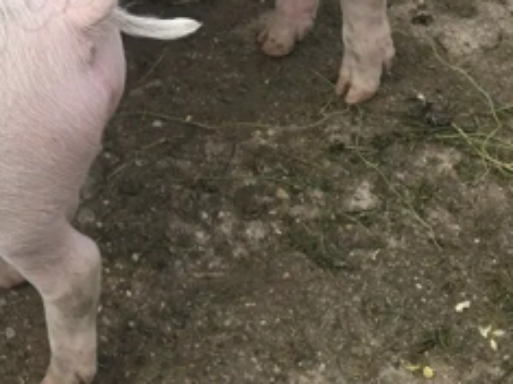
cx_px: -85
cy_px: -65
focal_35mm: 98
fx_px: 1452
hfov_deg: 19.0
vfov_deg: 14.6
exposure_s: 1/499
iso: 12
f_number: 1.7
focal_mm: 6.3
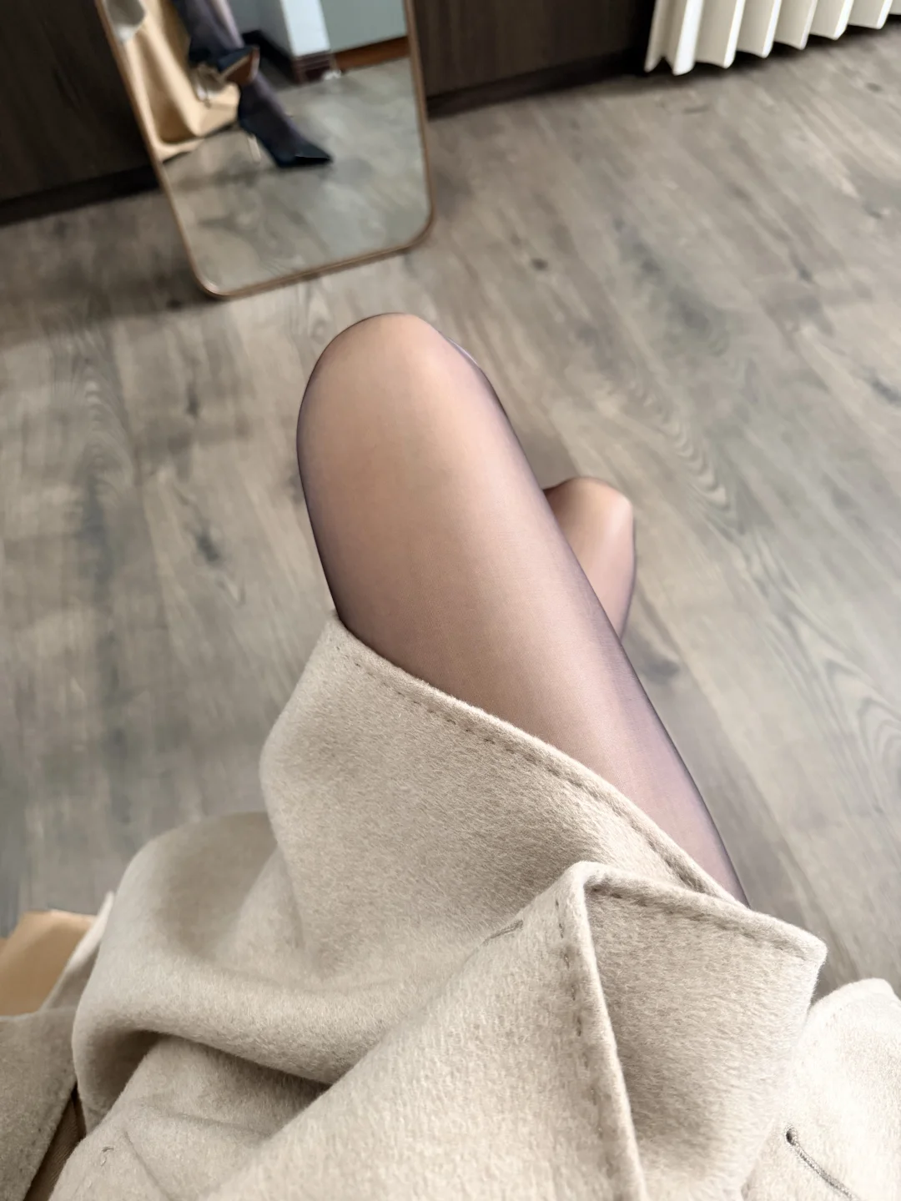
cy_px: 600
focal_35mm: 24
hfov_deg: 56.8
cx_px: 450
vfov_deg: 71.6
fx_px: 833
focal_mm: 6.76
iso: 800
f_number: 1.78
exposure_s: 1/50
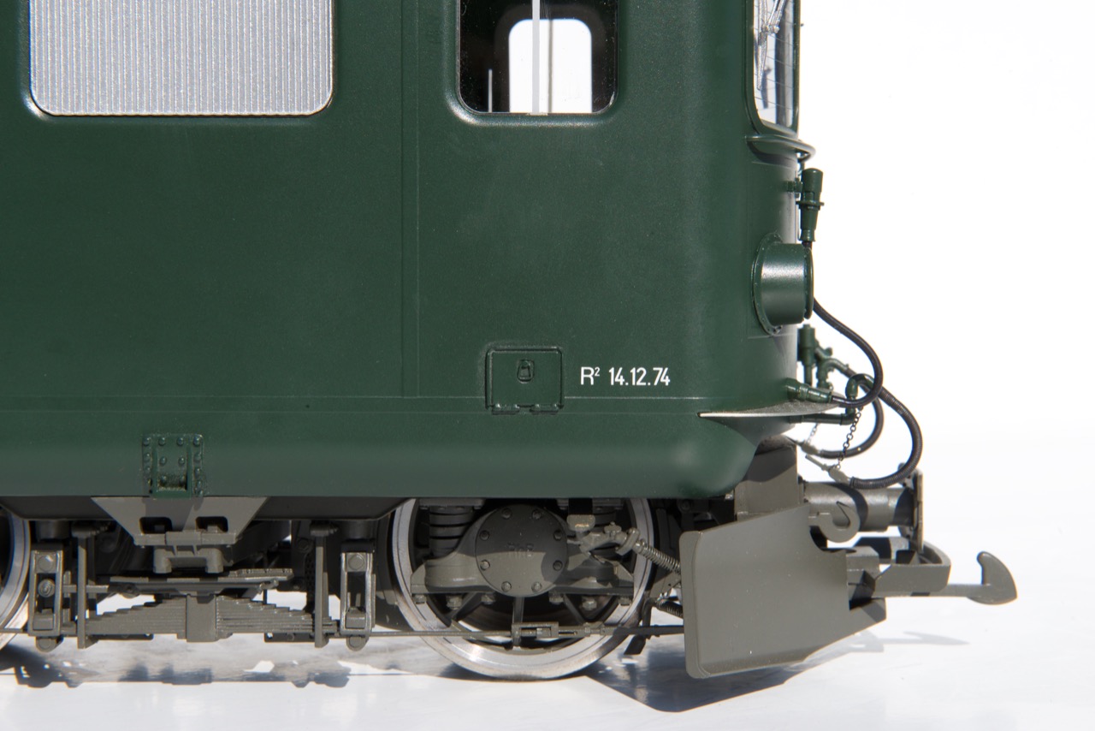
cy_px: 366
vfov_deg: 19.5
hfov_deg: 28.8
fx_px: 2130
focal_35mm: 70
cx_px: 548
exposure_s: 1/160
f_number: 22
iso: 400
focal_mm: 70
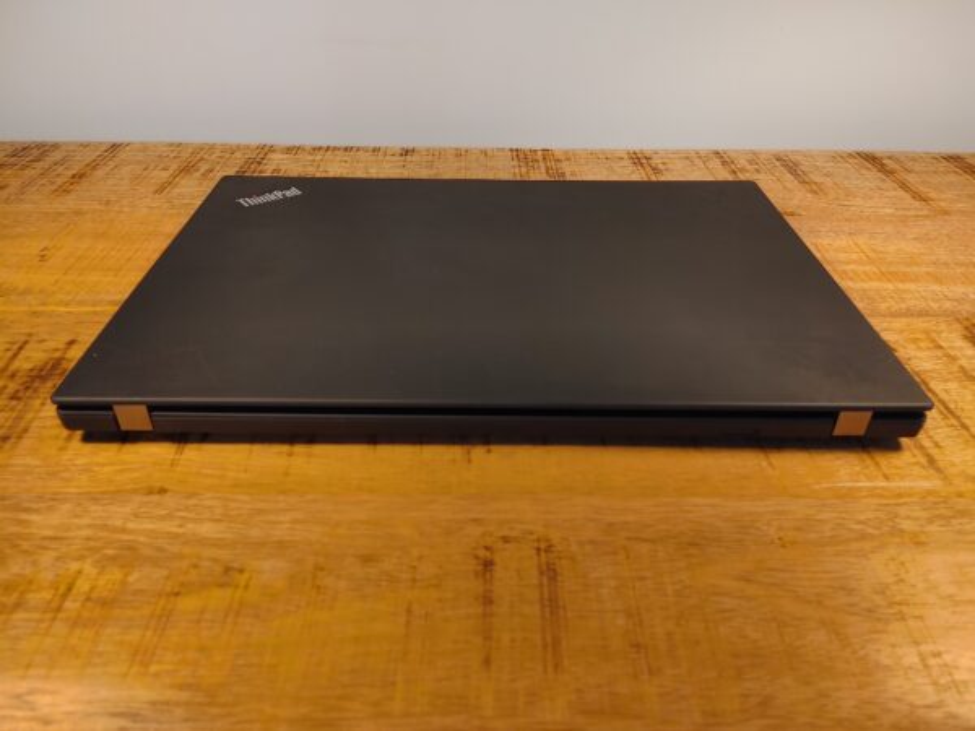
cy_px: 366
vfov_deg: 53.1
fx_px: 732
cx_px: 488
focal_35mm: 26
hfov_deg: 67.3
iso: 250
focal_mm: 4.81
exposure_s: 1/100
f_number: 1.8
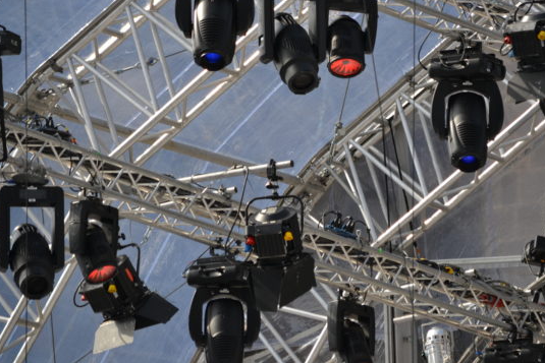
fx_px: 6844
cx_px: 313
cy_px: 104
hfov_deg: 4.6
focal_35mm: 452
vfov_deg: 3.0
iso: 140
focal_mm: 210
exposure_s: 1/500
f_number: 5.6
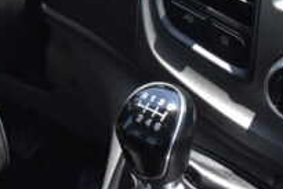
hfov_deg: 19.0
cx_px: -61
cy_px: -94
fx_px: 795
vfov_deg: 12.9
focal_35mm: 101
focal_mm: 18
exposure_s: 1/2000
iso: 1600
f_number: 3.5
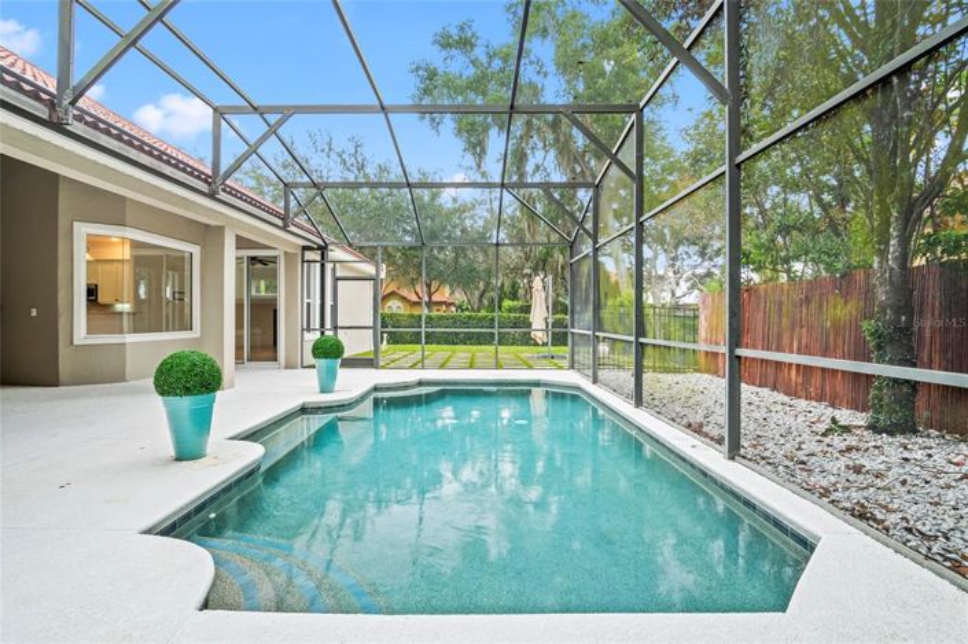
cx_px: 484
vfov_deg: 72.0
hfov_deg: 95.0
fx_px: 443
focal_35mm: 16
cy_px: 322
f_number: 8
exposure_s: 1/3
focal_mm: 11
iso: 100
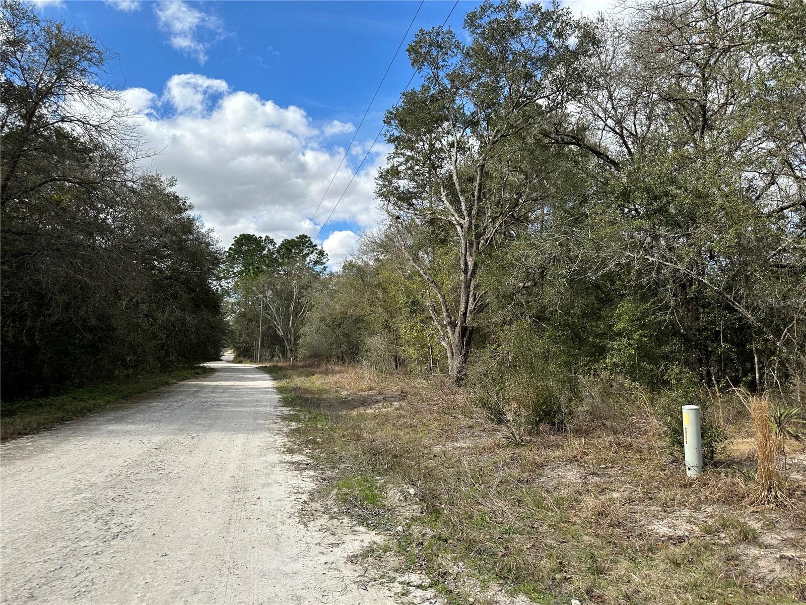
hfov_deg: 71.6
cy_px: 302
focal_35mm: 24
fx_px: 559
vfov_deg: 56.8
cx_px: 403
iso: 80
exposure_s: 1/4348
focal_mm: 6.86
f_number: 1.78
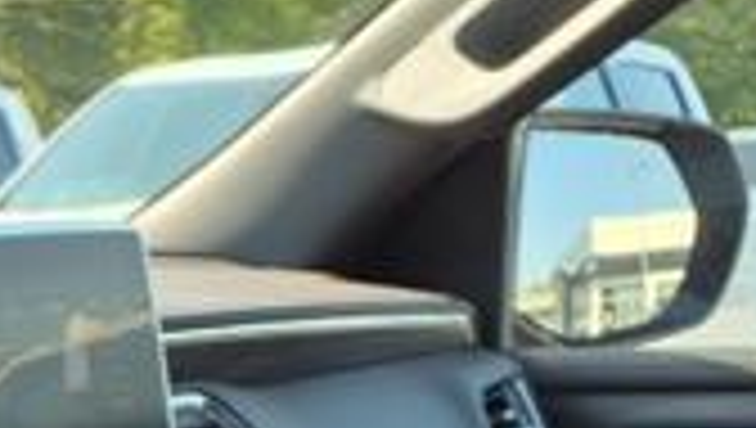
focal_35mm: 112
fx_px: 2248
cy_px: 685
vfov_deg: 10.4
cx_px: -446
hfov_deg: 16.9
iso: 40
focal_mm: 3.58
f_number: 1.9
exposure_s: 1/256
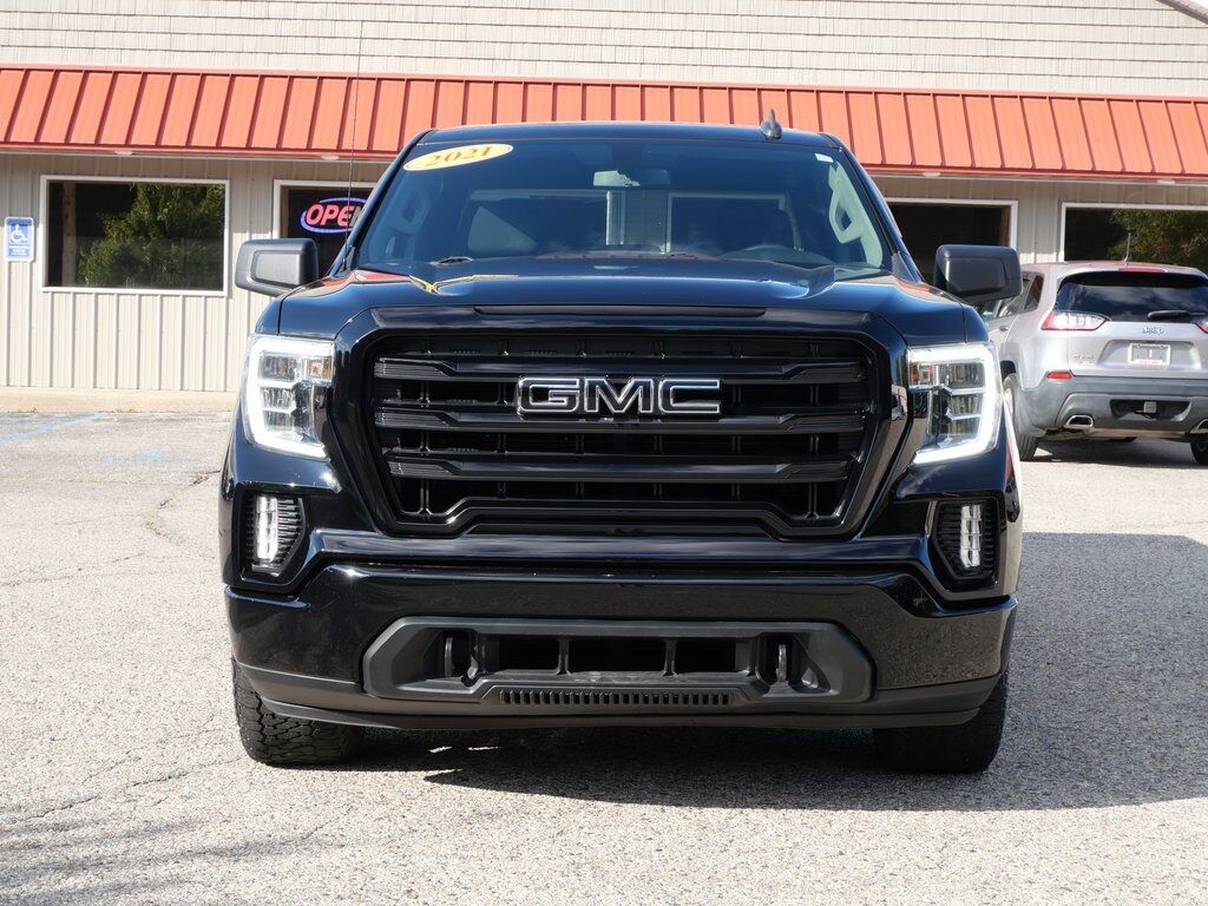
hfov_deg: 33.2
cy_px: 453
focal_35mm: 58
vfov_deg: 25.2
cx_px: 604
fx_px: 2024
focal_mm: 29
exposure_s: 1/200
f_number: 7.1
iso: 200
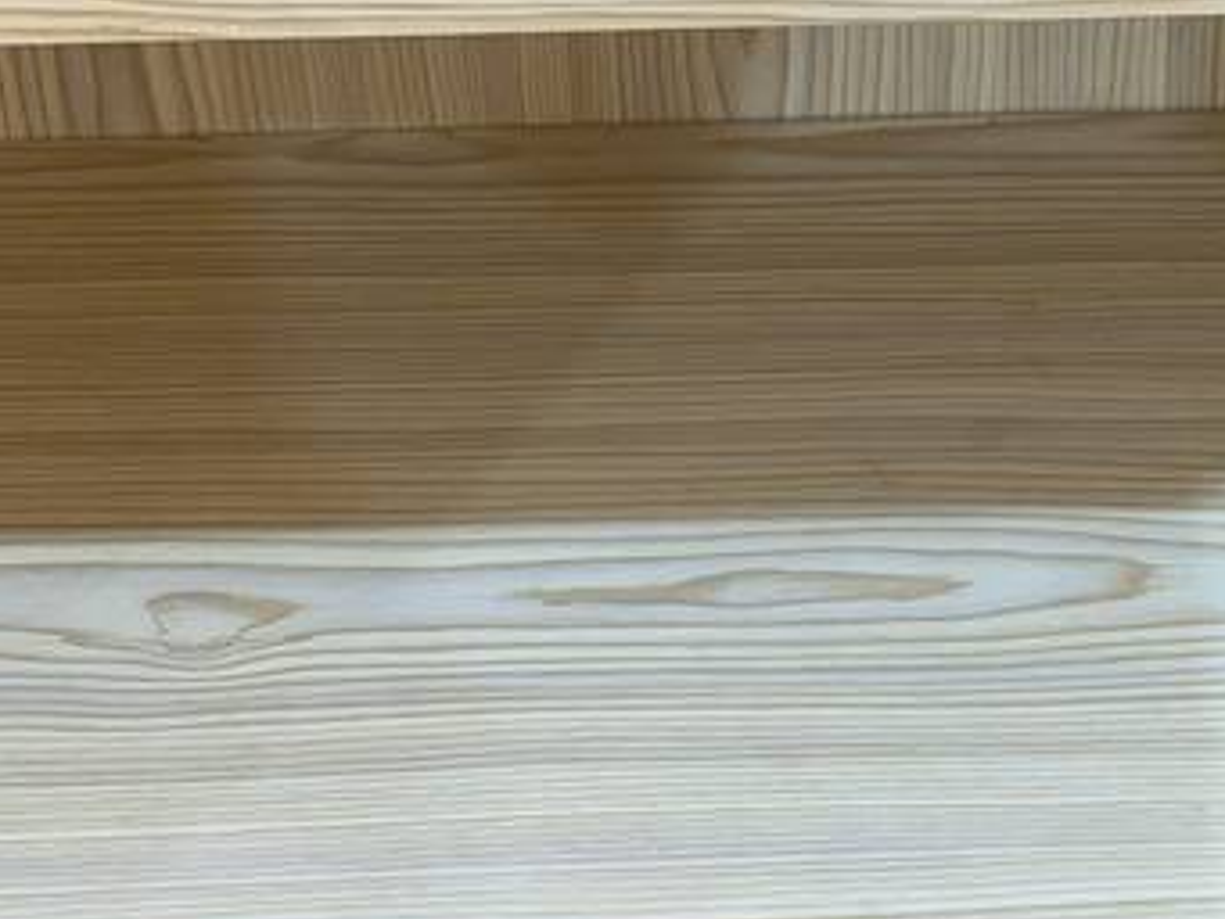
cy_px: -61
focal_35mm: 78
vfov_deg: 18.3
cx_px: 830
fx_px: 2761
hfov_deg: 24.9
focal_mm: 5.1
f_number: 1.6
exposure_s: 1/47
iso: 64
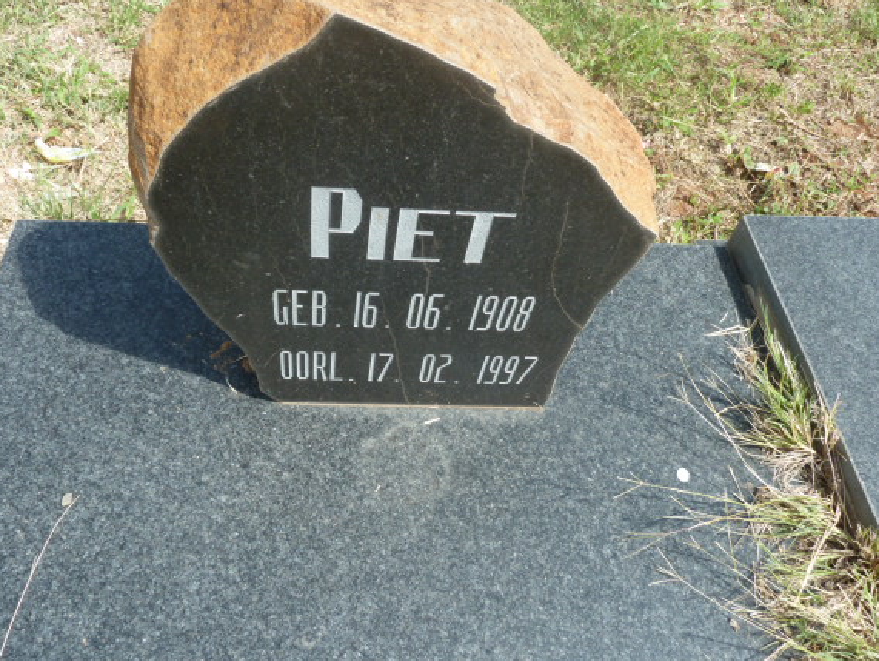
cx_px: 408
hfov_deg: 63.3
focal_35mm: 28
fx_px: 711
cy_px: 342
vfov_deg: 49.8
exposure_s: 1/250
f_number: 4
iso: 80
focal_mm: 4.1
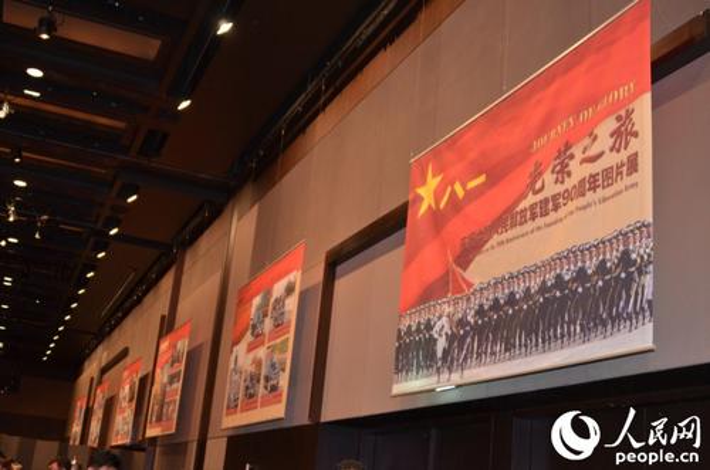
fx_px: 826
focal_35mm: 42
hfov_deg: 46.5
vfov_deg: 31.7
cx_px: 355
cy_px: 235
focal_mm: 28
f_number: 3.5
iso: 800
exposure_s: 1/60
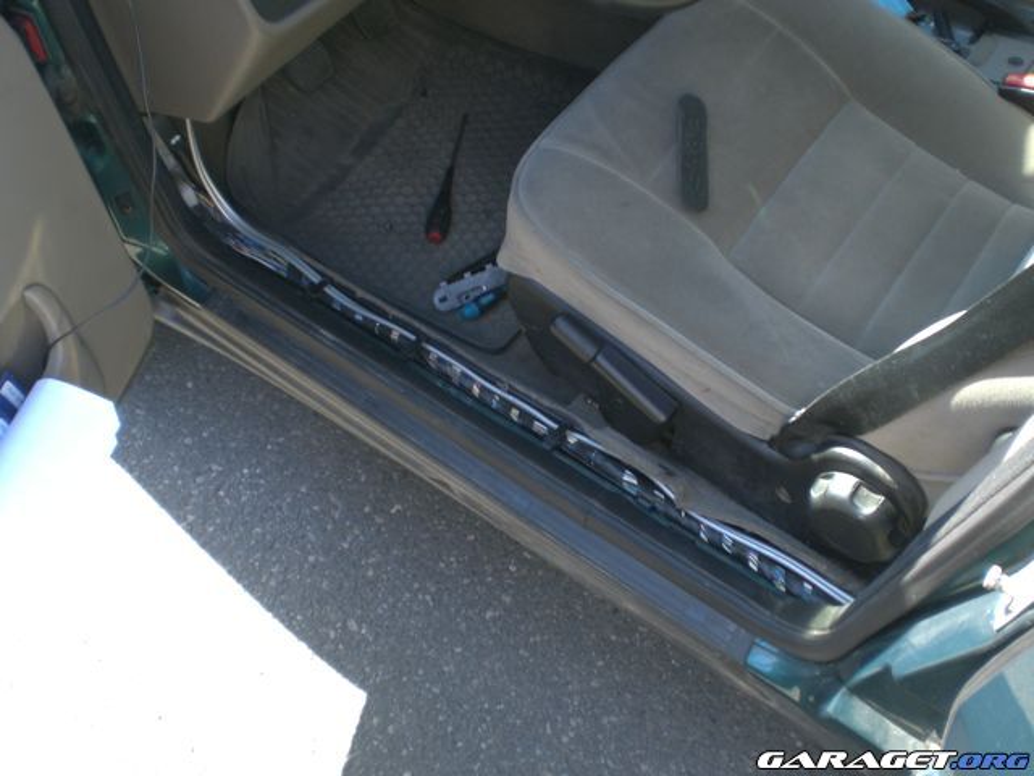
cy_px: 388
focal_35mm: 38
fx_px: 1135
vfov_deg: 37.7
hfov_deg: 49.0
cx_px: 517
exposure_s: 1/125
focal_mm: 6.3
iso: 100
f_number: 3.1
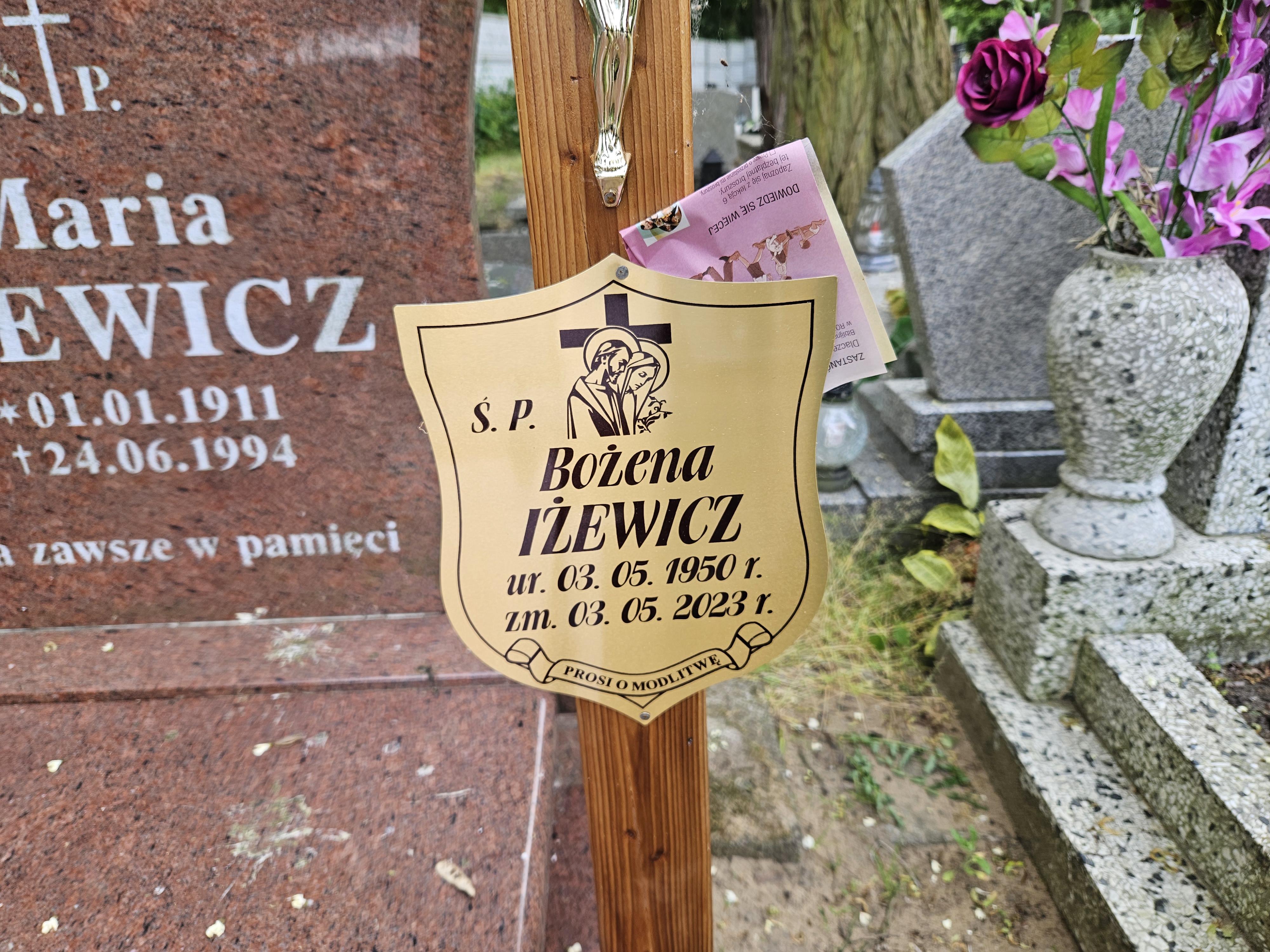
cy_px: 476
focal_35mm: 23
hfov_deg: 73.9
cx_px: 635
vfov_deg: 58.9
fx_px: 844
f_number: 1.8
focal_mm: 5.4
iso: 32
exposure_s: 1/180
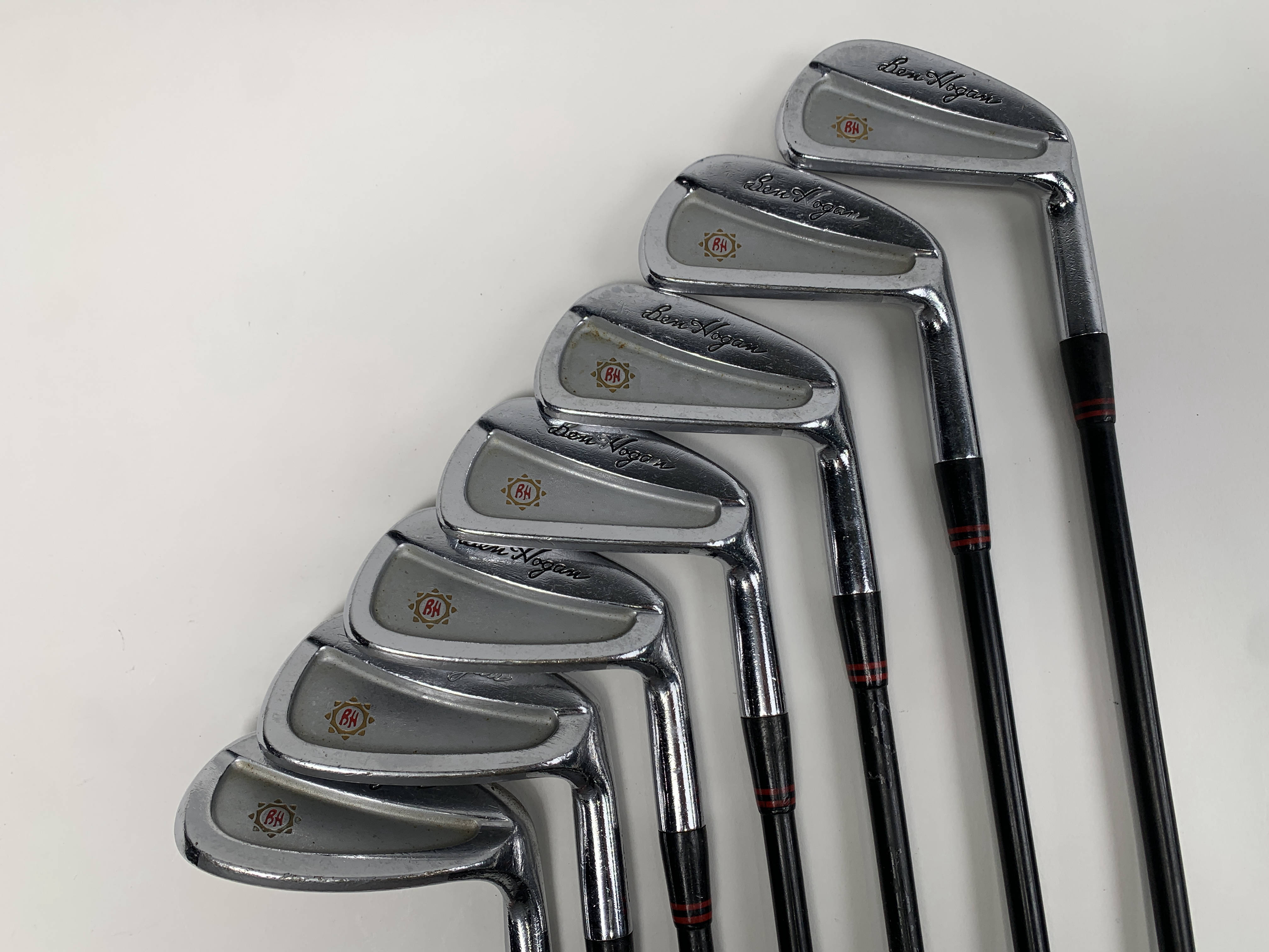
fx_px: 953
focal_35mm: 26
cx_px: 634
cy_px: 476
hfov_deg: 67.3
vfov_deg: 53.1
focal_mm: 4.25
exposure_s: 1/230
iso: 25
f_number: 1.8
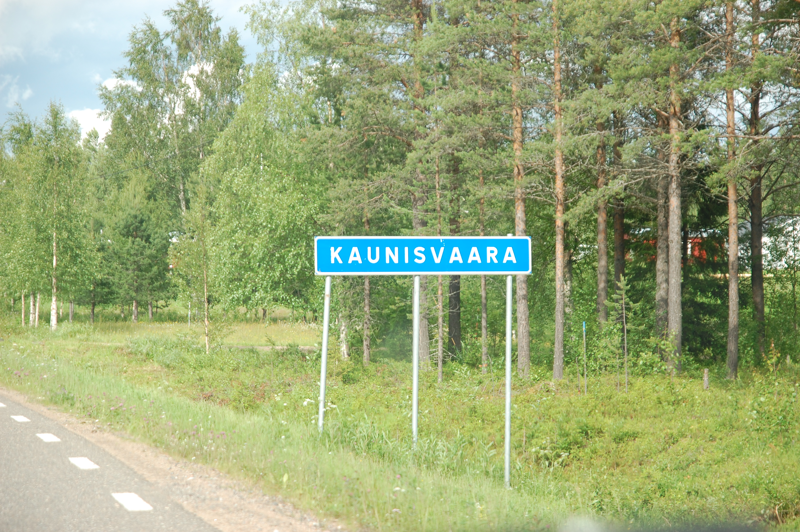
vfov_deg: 13.0
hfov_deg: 19.5
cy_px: 266
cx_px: 400
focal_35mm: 105
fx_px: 2331
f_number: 4.5
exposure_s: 1/250
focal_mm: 70
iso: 200
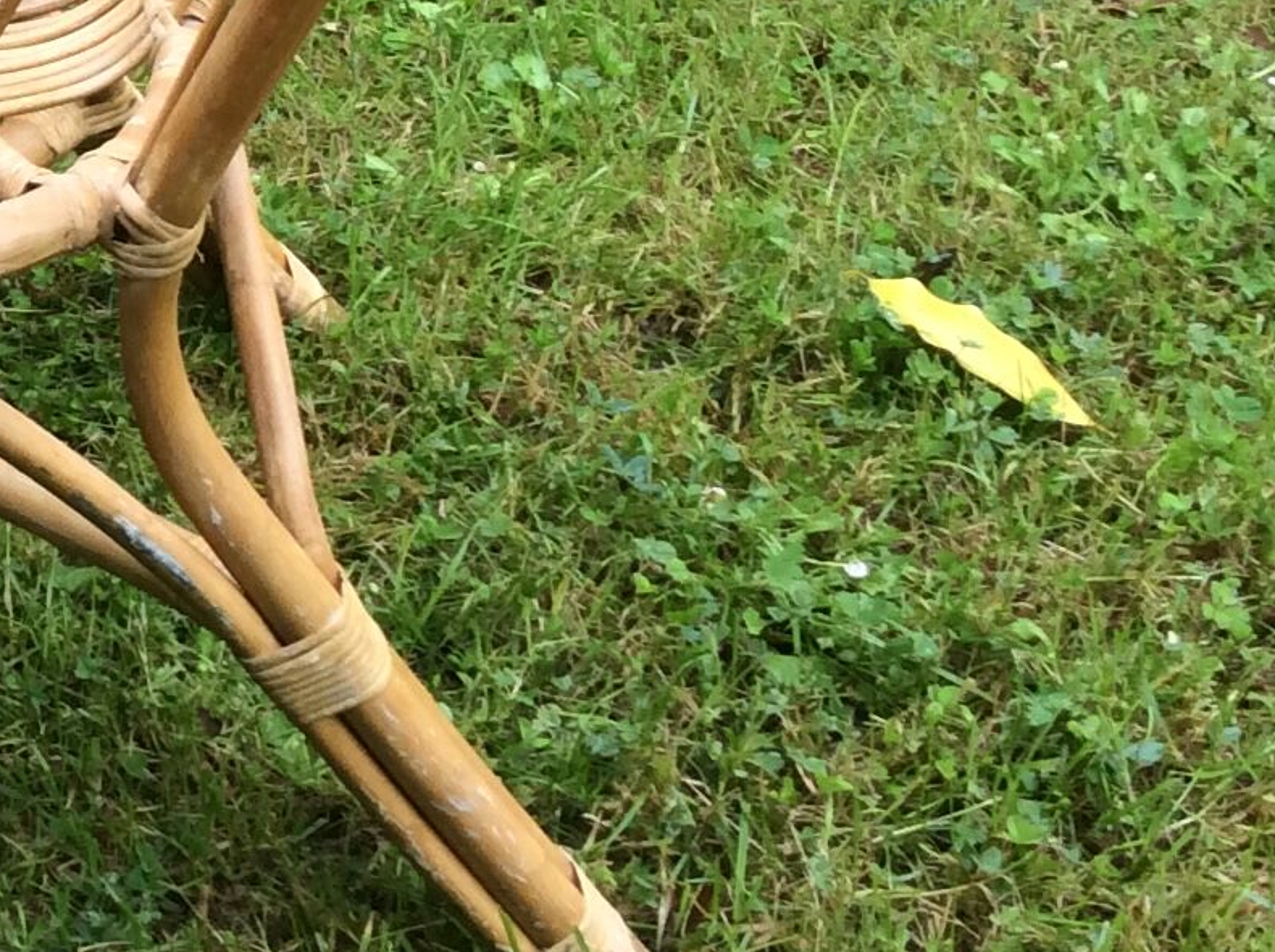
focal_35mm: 105
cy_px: -208
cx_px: -249
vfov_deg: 13.6
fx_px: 3862
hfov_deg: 17.8
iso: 32
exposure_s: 1/223
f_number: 2.4
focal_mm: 3.3
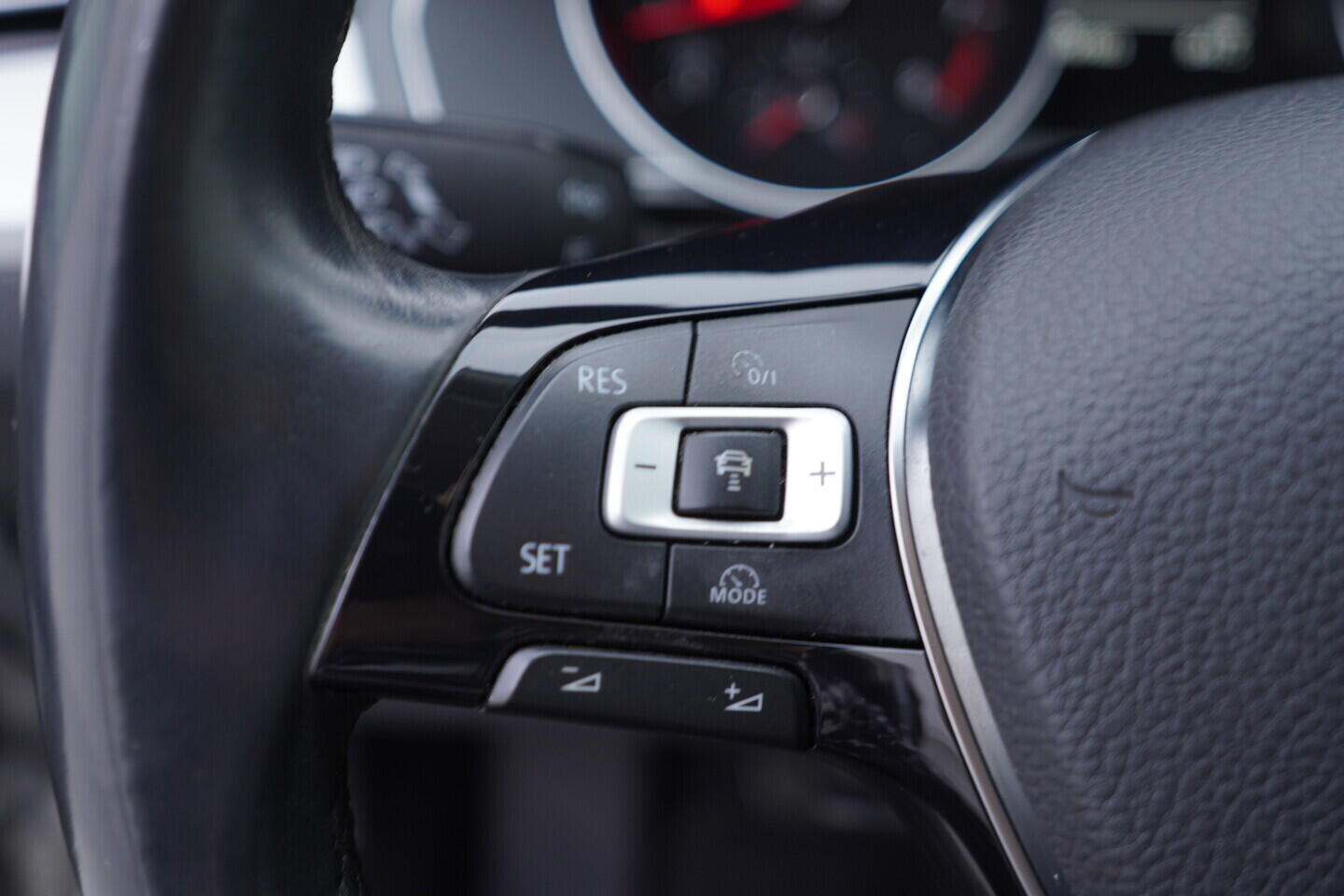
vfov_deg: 36.9
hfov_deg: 53.1
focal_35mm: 36
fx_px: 1344
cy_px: 448
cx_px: 672
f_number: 2.8
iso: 125
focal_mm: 24
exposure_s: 1/40
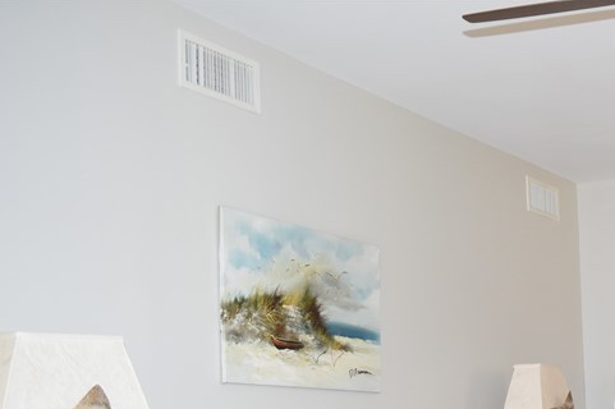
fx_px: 1041
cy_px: 459
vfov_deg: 21.0
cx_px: 673
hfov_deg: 29.7
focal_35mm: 61
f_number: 5
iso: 800
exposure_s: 1/100
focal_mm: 18
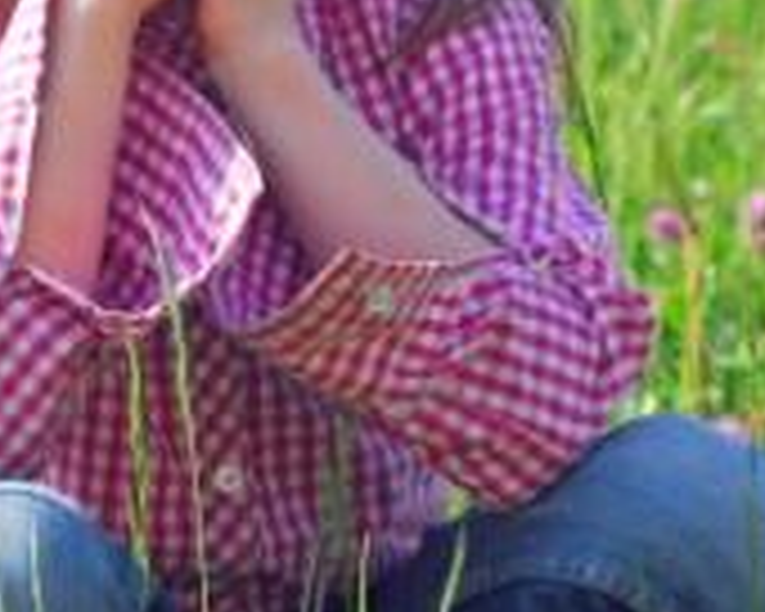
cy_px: -18
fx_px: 4370
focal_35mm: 193
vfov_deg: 8.0
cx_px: 202
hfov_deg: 10.0
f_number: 5.6
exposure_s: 1/250
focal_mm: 52
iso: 125
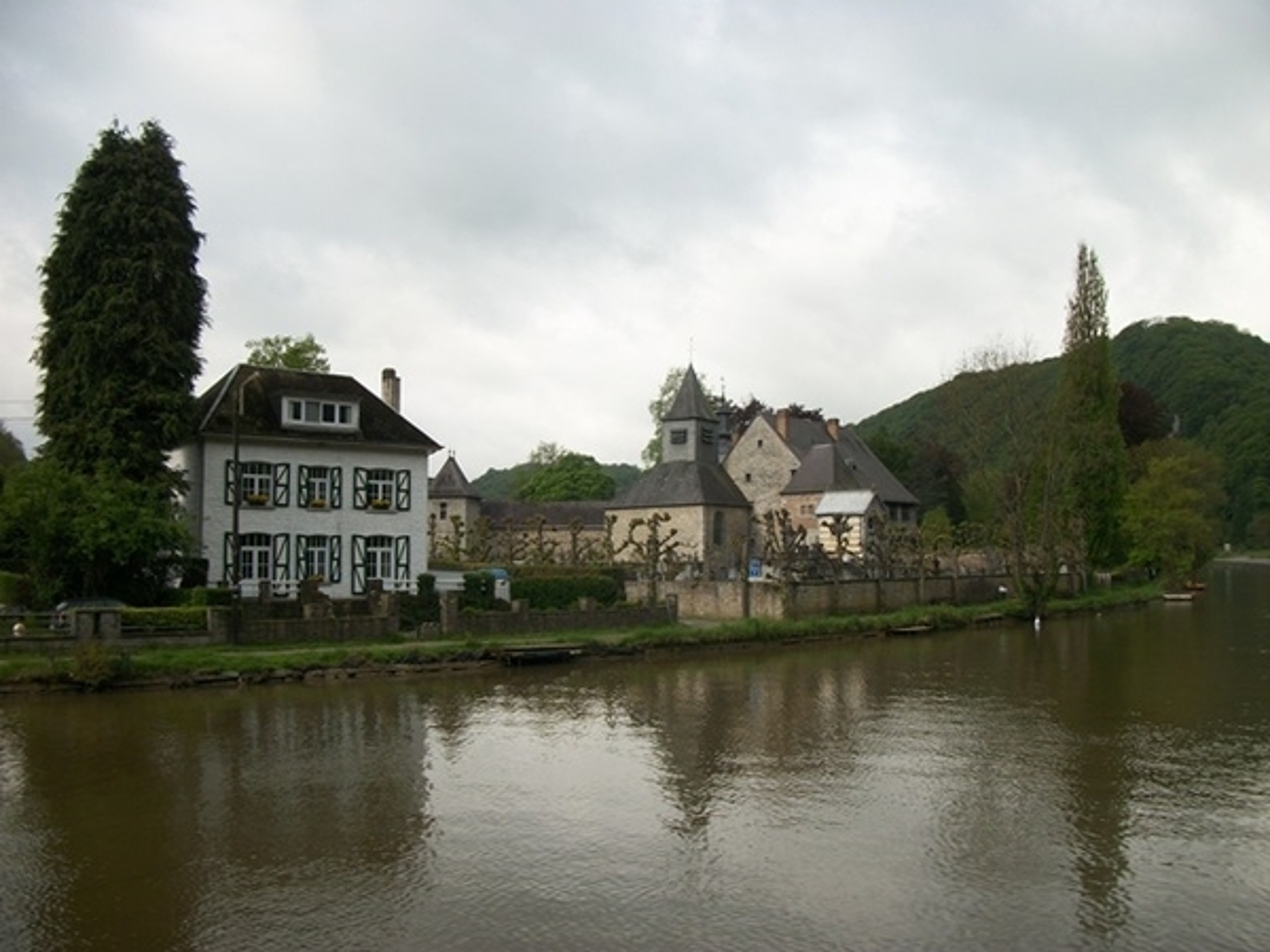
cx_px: 635
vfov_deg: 44.2
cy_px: 476
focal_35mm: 32
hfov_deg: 56.8
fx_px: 1174
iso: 80
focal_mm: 5.7
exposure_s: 1/125
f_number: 8.8
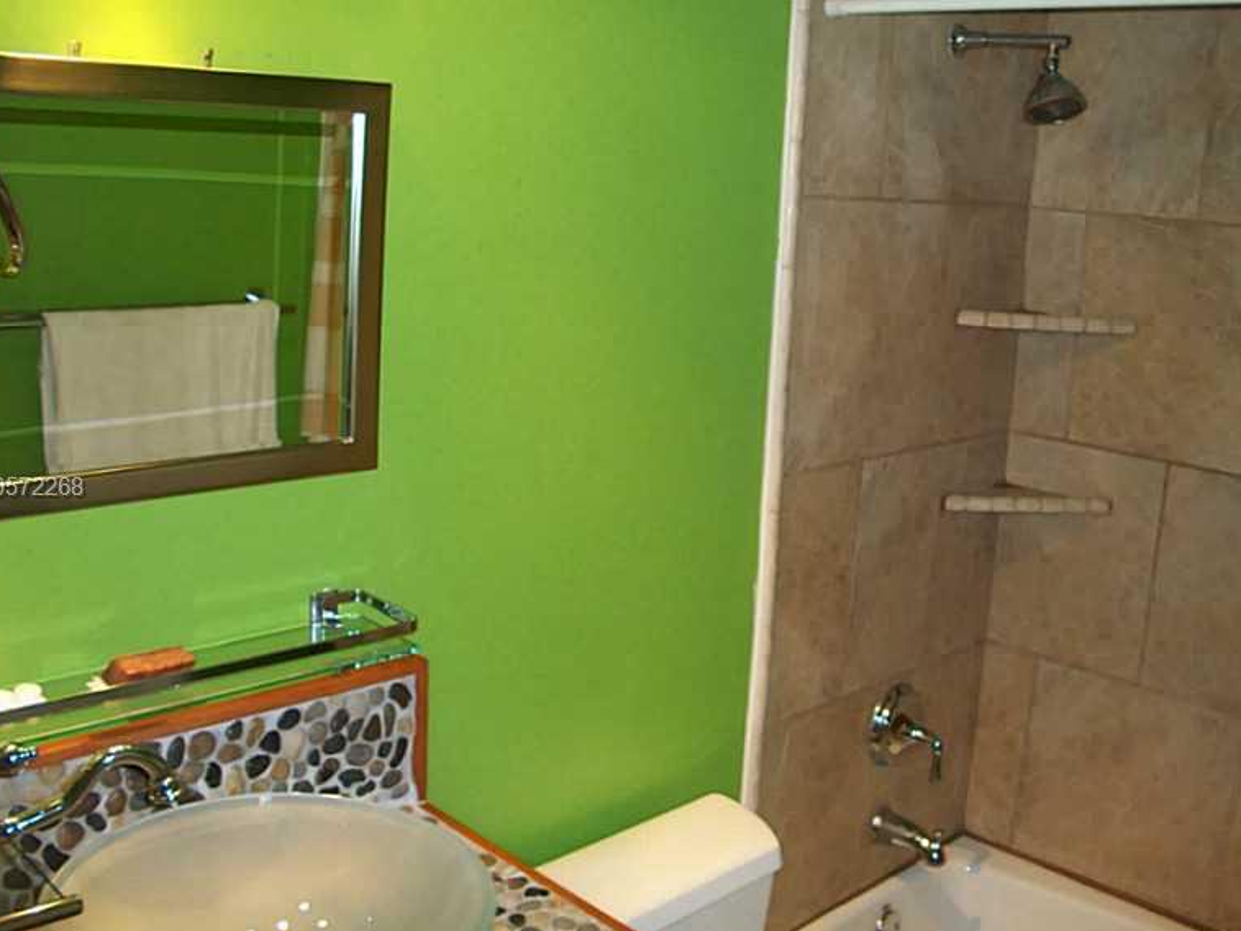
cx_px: 613
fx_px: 1327
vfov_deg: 38.7
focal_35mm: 37
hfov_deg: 50.1
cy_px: 490
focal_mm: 6.3
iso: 200
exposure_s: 1/60
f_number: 3.1
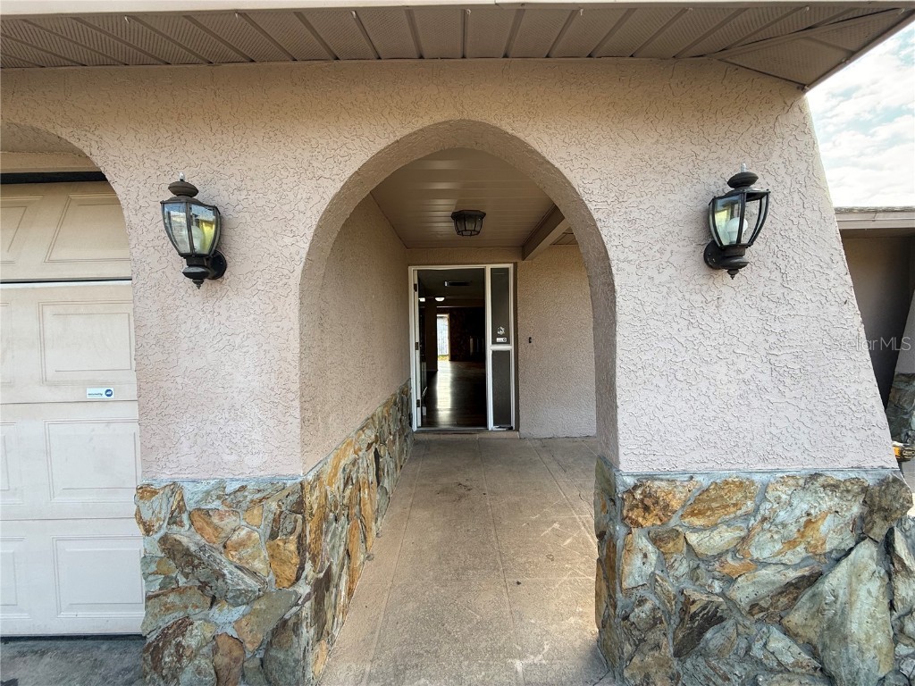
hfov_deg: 102.1
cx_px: 458
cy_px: 343
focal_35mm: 14
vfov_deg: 85.7
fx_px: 370
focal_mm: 2.22
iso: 50
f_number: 2.2
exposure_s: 1/216
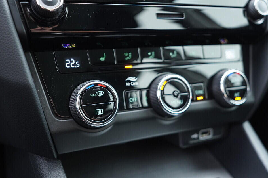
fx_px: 290
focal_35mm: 39
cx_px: 130
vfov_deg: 34.2
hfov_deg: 49.5
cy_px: 90
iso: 800
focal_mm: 24
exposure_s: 1/40
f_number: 2.8
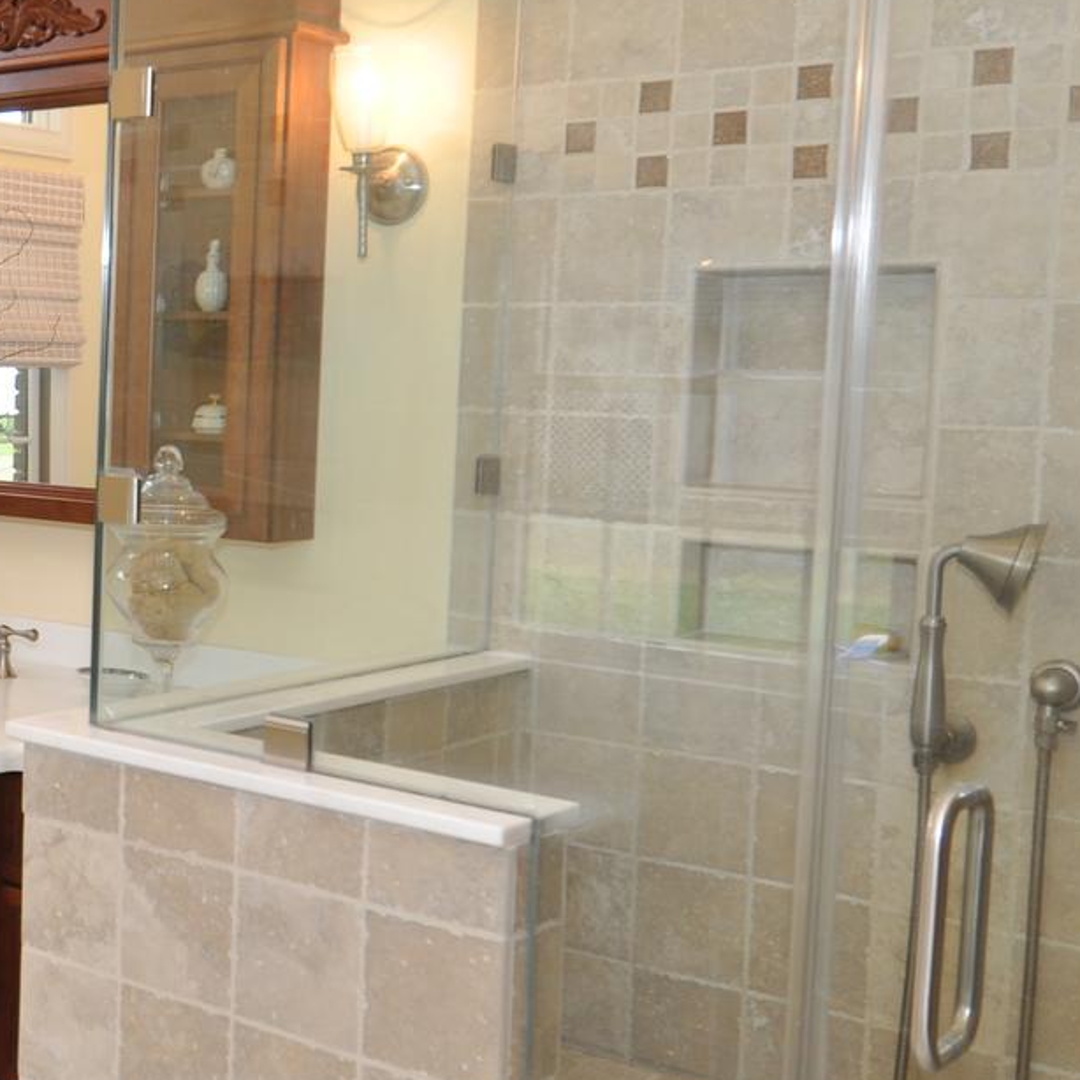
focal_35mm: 51
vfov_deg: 33.4
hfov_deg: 30.3
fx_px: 1800
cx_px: -79
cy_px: 496
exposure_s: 1/90
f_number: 4.8
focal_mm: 12
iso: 250
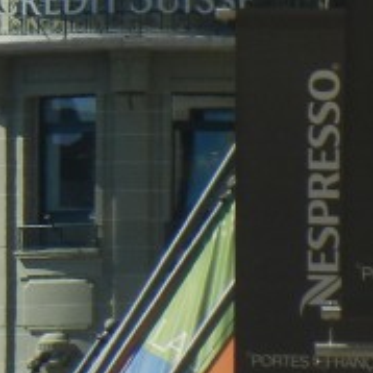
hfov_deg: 1.5
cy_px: 227
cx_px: -146
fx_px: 14154
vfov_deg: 1.5
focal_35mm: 1161
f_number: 9.6
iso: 160
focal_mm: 41.2
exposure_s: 1/280
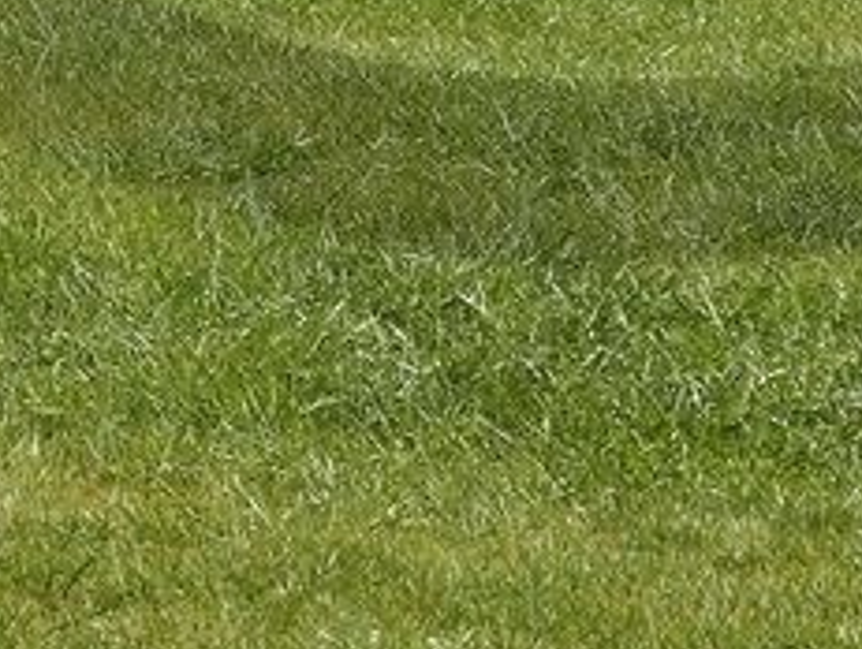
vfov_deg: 3.1
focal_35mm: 465
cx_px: 623
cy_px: -1289
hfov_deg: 4.3
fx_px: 11597
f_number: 10
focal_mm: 70
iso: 200
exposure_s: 1/320
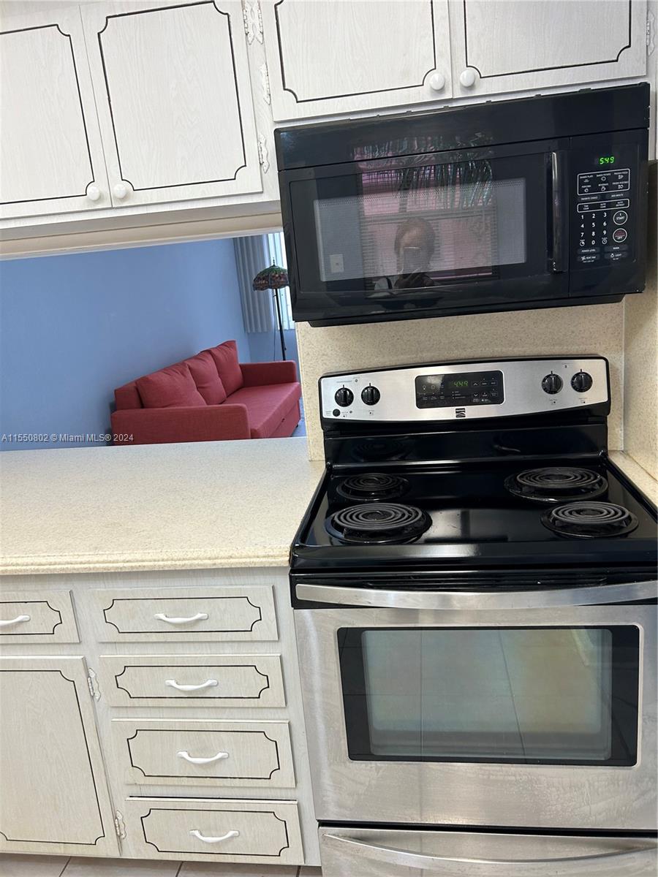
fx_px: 659
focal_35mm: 26
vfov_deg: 67.3
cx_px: 329
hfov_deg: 53.1
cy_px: 438
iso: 100
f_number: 1.5
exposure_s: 1/120
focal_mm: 5.7
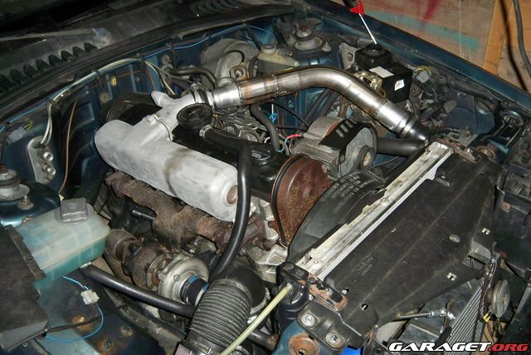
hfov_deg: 51.9
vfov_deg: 36.0
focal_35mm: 37
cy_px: 178
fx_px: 546
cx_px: 266
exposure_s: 1/30
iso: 250
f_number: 3.1
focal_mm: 7.9
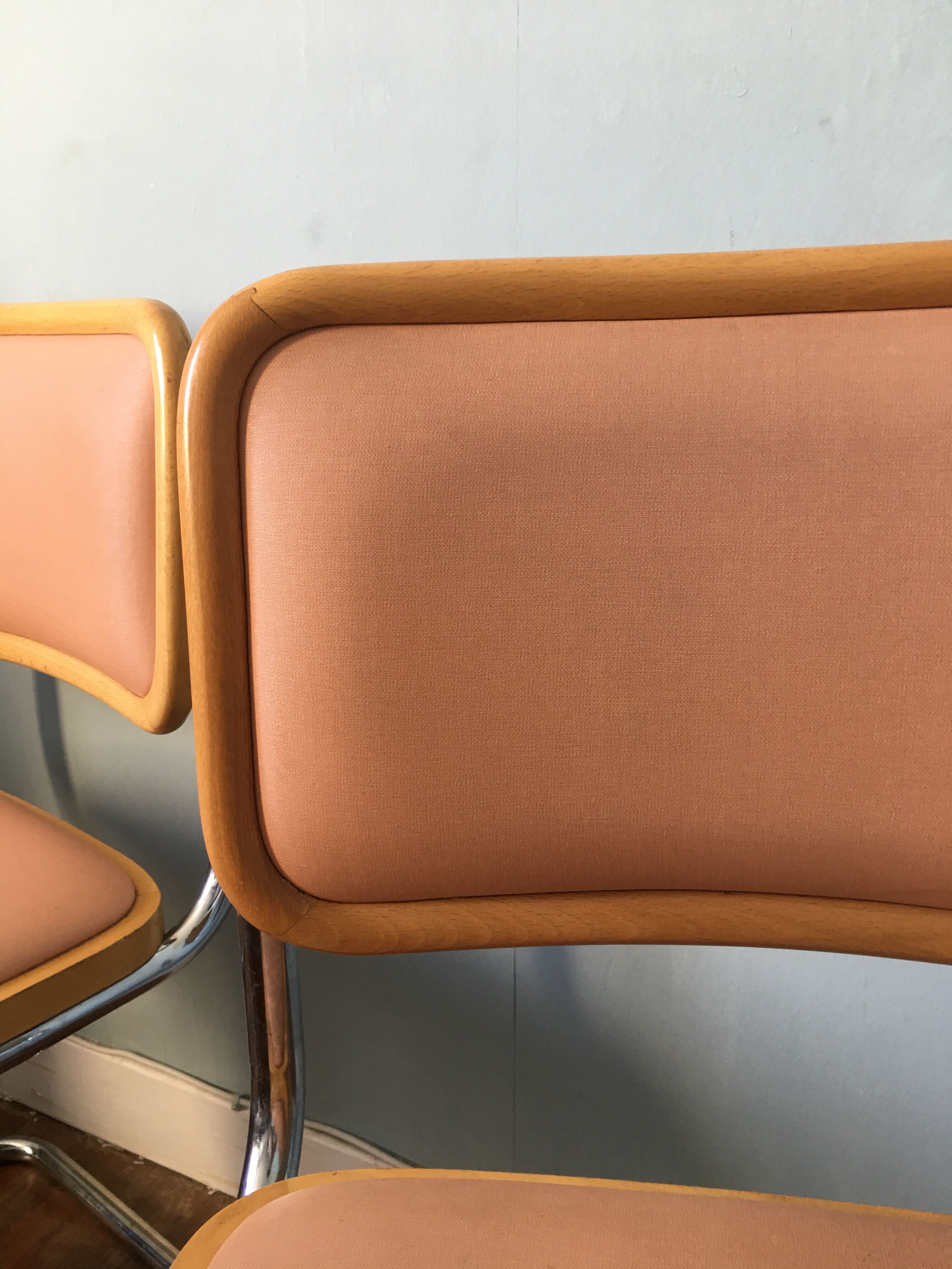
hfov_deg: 48.2
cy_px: 634
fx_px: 1063
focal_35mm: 29
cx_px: 476
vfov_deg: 61.7
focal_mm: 4.15
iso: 40
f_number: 2.2
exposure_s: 1/17
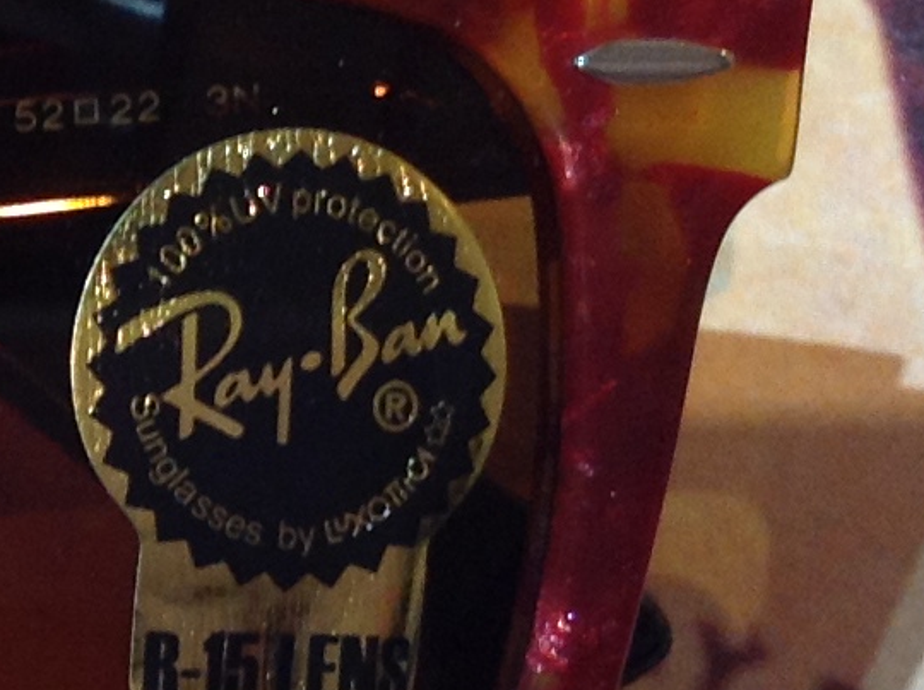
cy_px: 613
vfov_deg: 8.8
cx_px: -803
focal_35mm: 168
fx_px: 4476
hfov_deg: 10.9
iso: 64
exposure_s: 1/25
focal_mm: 4.28
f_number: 2.4
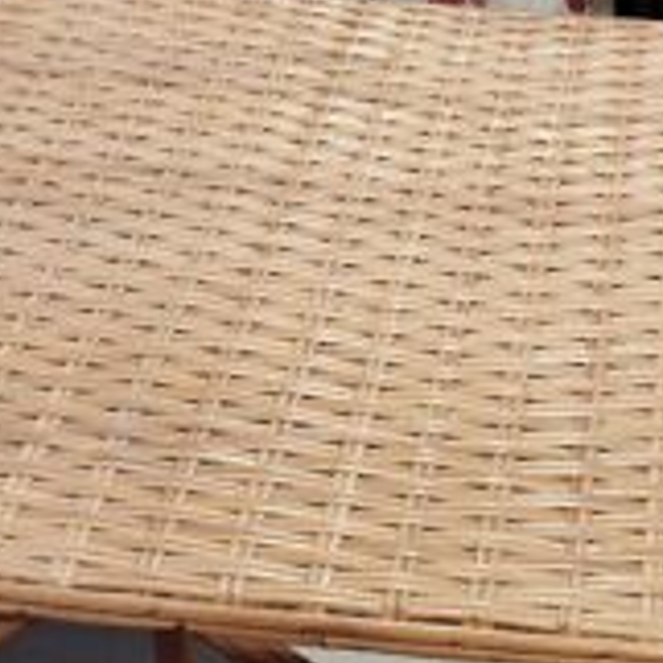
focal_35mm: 74
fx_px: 1604
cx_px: 527
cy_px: 616
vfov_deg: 22.7
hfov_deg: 23.0
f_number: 1.8
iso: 1123
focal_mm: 4.22
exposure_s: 1/25
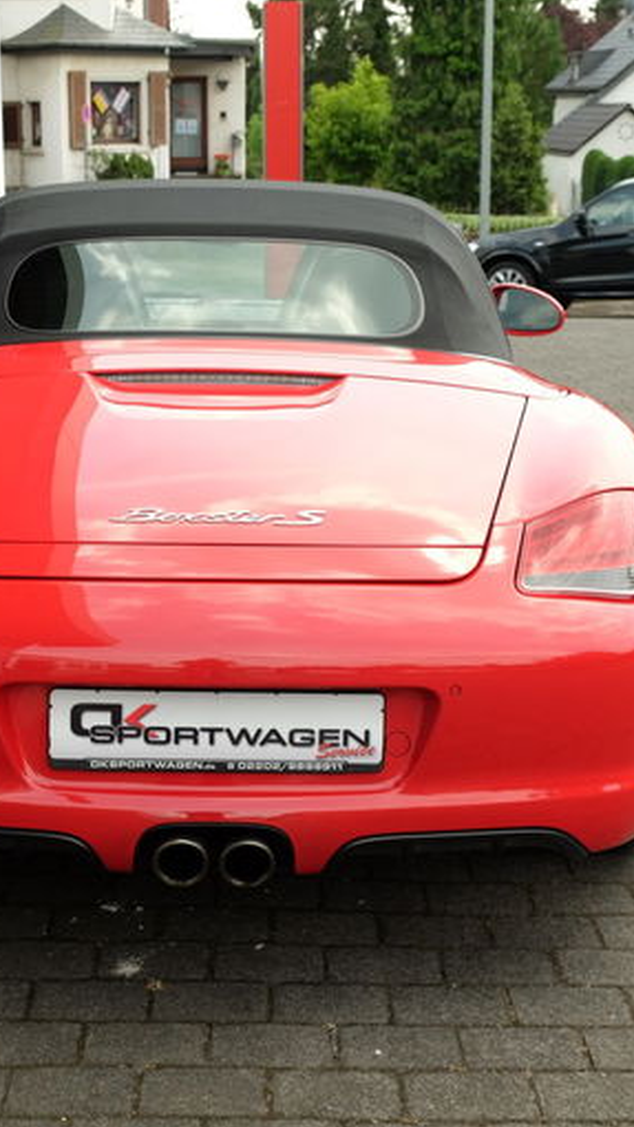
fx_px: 1793
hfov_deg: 20.0
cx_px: 214
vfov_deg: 34.9
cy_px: 564
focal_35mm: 60
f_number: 5.6
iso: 200
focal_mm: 25.4
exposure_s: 1/200
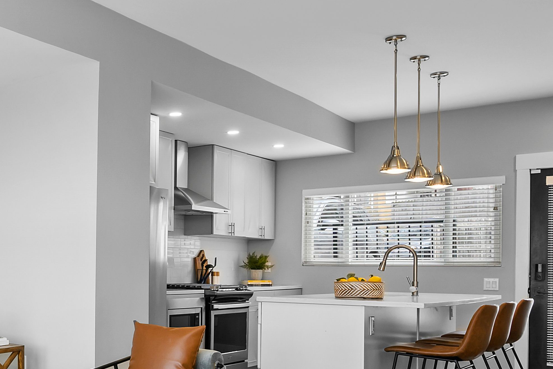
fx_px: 661
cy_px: 268
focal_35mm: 43
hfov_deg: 38.6
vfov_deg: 30.8
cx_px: -37
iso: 400
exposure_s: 1/10
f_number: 8
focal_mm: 14
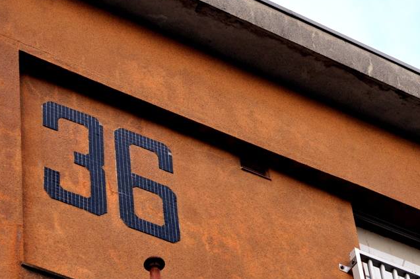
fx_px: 1689
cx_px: 194
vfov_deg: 9.4
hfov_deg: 14.2
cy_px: 173
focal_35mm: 145
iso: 400
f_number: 5
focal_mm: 60
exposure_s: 1/250
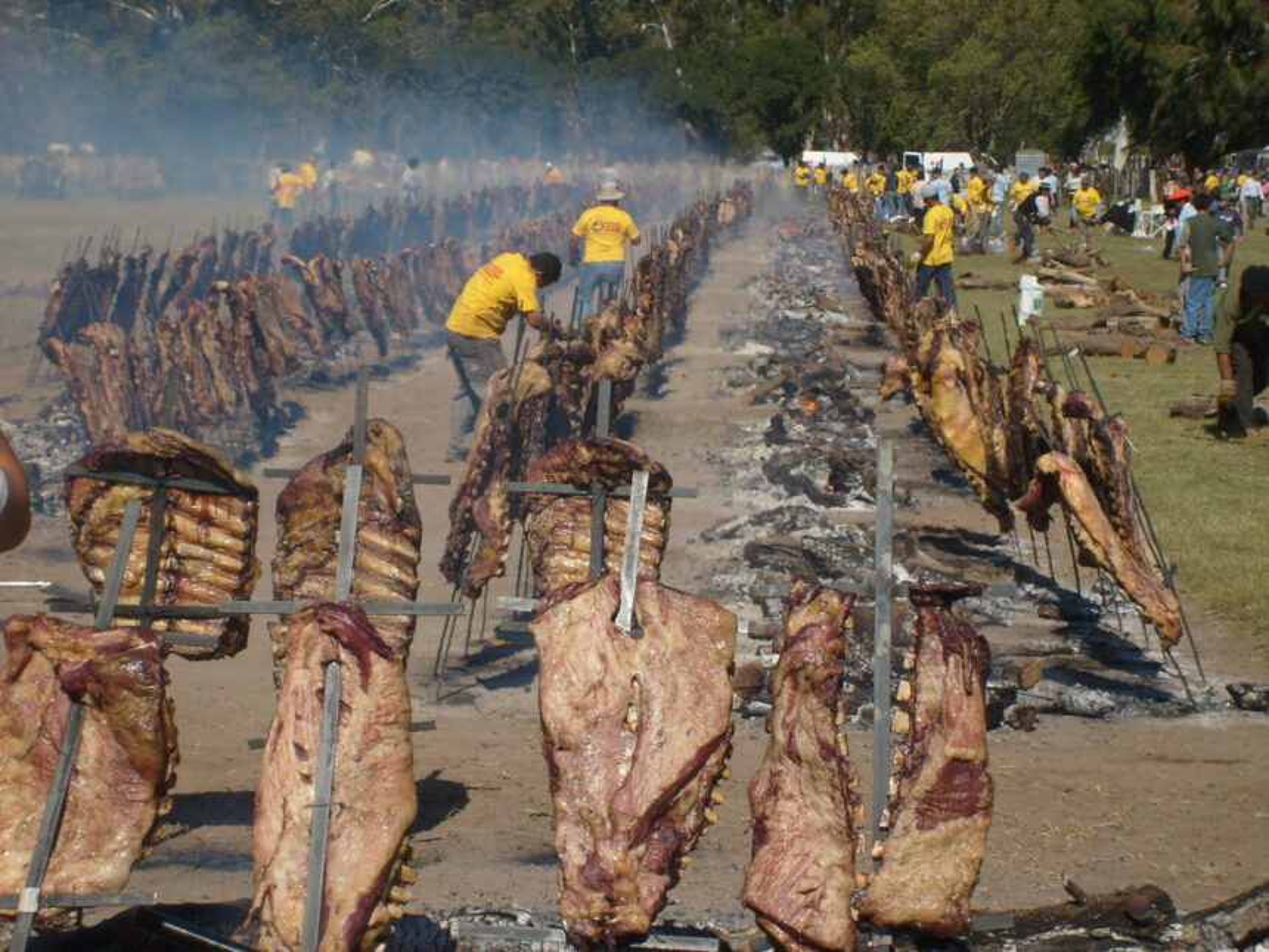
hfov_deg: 18.5
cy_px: 476
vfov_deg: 14.0
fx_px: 3886
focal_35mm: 106
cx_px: 634
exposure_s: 1/250
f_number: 12.4
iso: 80
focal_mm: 17.4
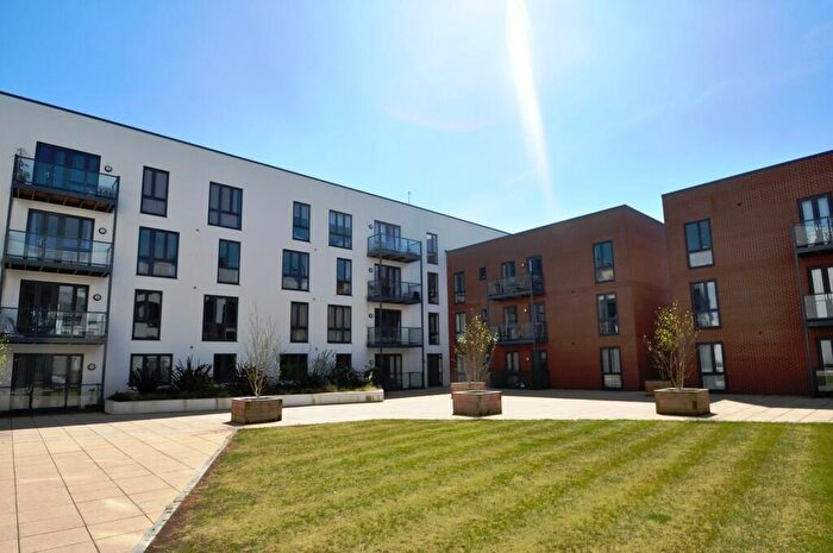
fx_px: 416
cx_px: 416
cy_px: 276
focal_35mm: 18
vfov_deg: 67.3
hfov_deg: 90.1
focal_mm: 12
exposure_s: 1/320
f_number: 9
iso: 200
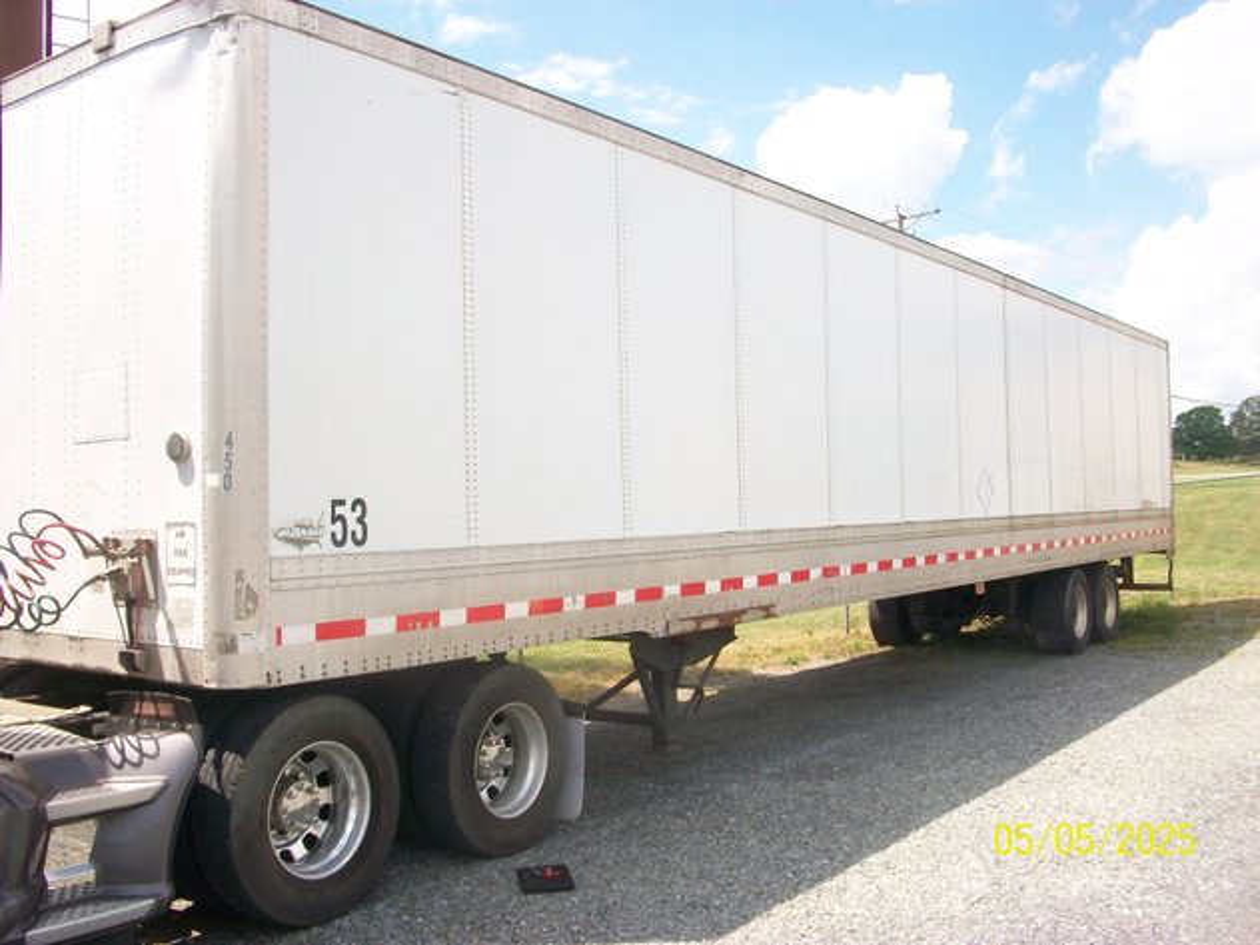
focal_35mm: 34
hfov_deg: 54.0
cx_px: 630
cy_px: 472
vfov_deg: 41.8
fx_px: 1237
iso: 80
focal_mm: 5.7
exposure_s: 1/250
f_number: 5.5
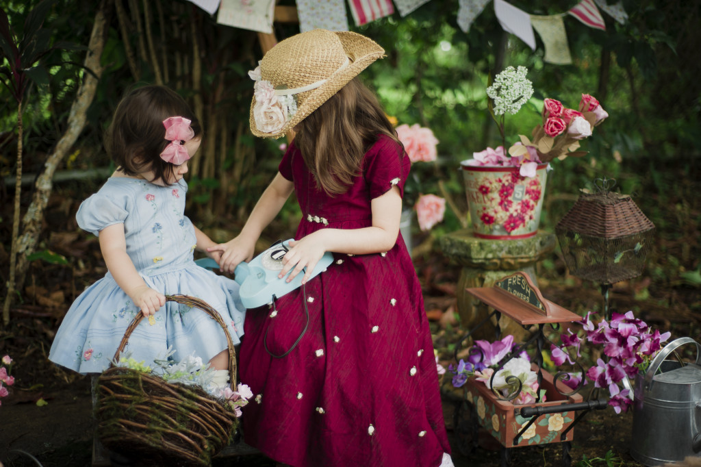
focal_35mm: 50
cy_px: 234
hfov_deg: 39.6
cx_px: 350
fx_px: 973
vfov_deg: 27.0
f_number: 1.8
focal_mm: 50
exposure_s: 1/800
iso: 400
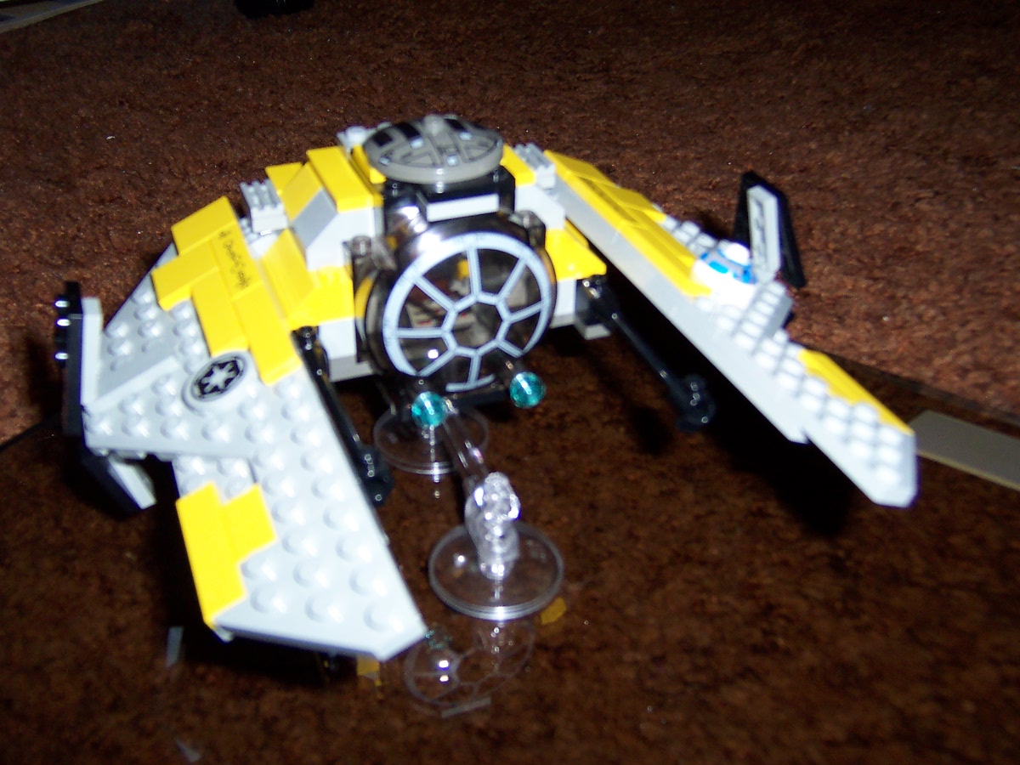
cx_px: 510
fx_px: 1061
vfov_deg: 39.7
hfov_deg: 51.4
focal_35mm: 36
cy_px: 382
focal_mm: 5.6
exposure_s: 1/60
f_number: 2.8
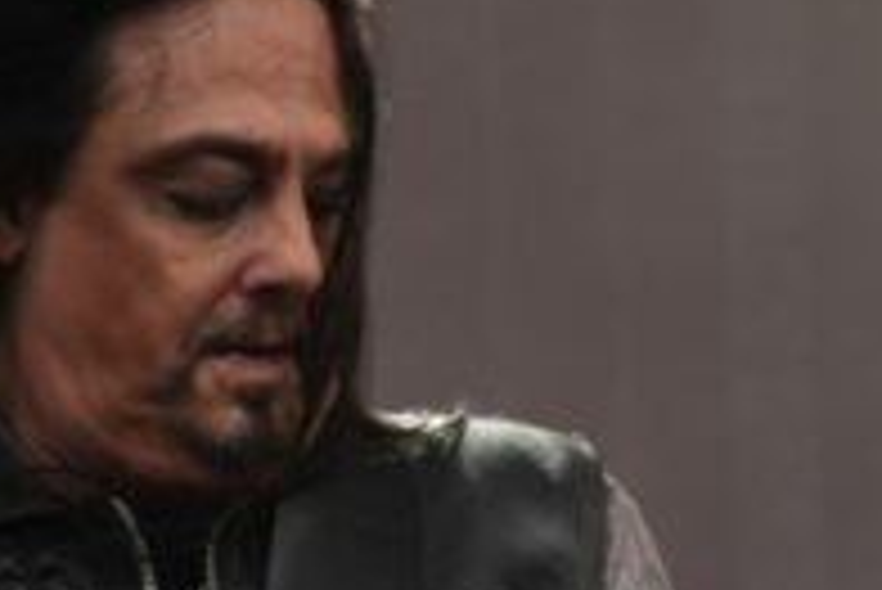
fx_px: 18167
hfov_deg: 2.8
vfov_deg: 1.9
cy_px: 545
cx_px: -4
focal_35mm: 741
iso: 200
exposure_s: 1/200
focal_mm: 126
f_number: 5.6
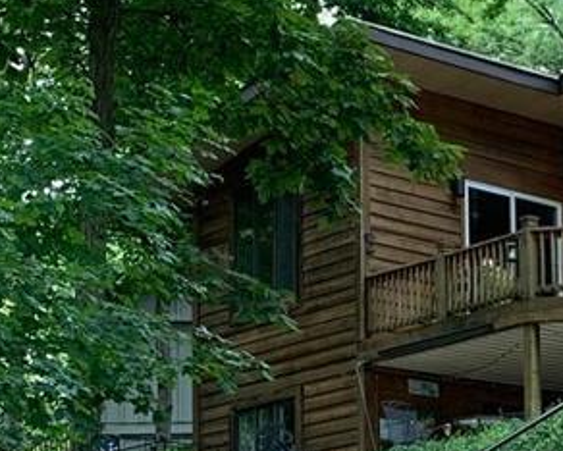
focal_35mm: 139
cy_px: 680
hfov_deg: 13.0
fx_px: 2318
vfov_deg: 10.7
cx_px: 887
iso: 25
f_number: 1.8
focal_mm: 4.25
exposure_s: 1/127
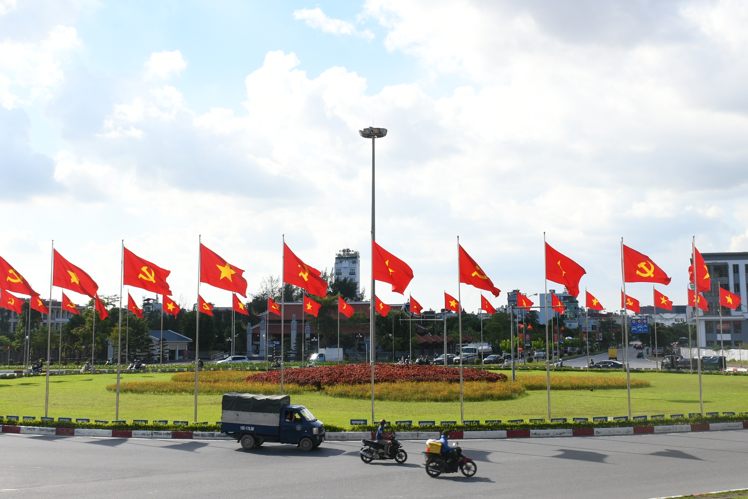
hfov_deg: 35.8
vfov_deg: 24.0
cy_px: 126
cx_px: 381
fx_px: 1159
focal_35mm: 56
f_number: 11
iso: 125
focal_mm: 23
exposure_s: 1/200
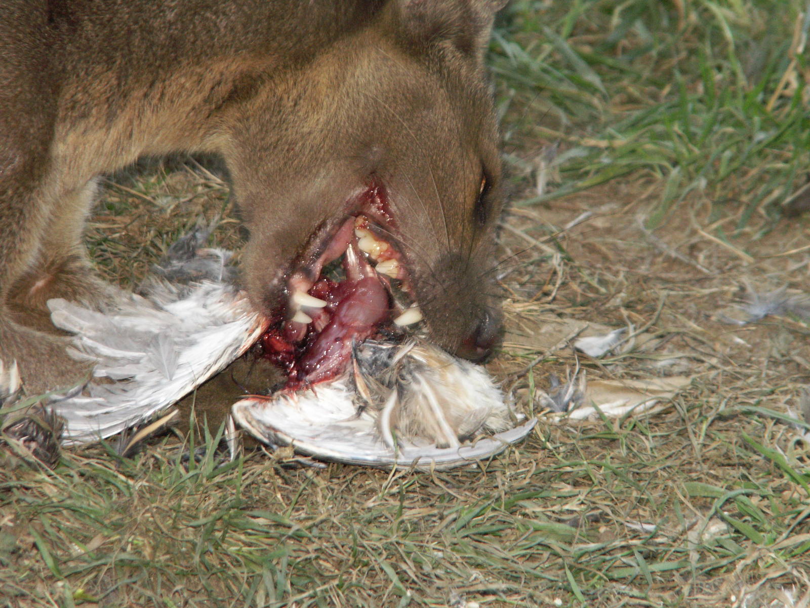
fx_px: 5920
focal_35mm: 253
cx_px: 405
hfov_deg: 7.8
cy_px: 304
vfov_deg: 5.9
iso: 160
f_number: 4
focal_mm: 41.46
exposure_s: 1/60
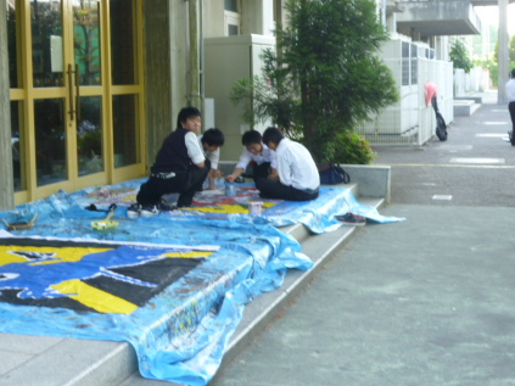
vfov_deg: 23.6
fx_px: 922
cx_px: 133
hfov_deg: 30.7
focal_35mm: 62
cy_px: 150
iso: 80
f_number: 3.6
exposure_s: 1/40
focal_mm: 7.2
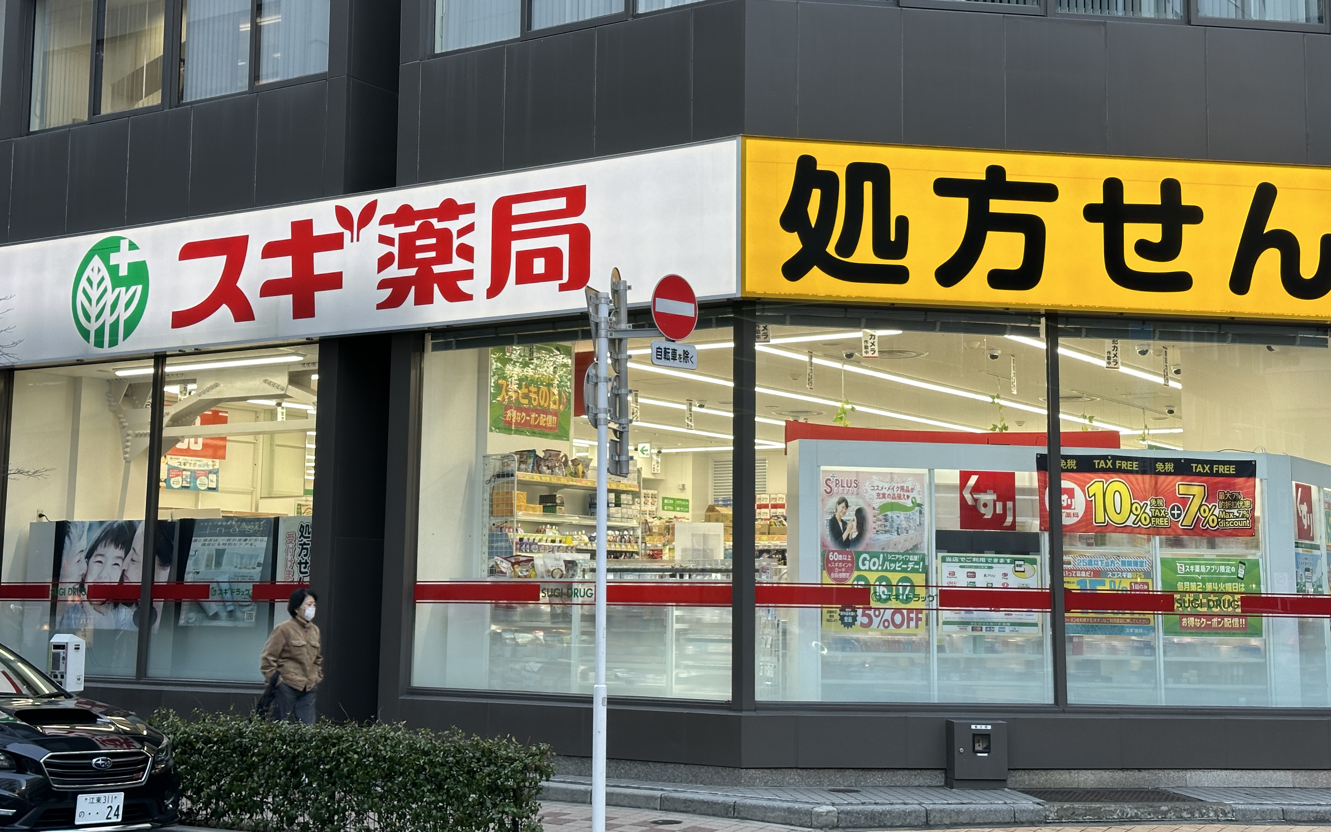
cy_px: 349
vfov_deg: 25.3
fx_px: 1850
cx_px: 664
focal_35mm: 51
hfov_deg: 39.6
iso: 50
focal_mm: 6.86
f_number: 1.78
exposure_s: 1/131
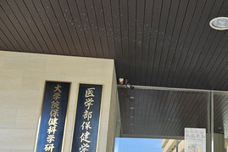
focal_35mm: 57
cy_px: 87
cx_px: 184
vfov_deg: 23.7
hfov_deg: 34.0
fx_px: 361
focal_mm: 5.4
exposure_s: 1/100
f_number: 1.8
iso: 32
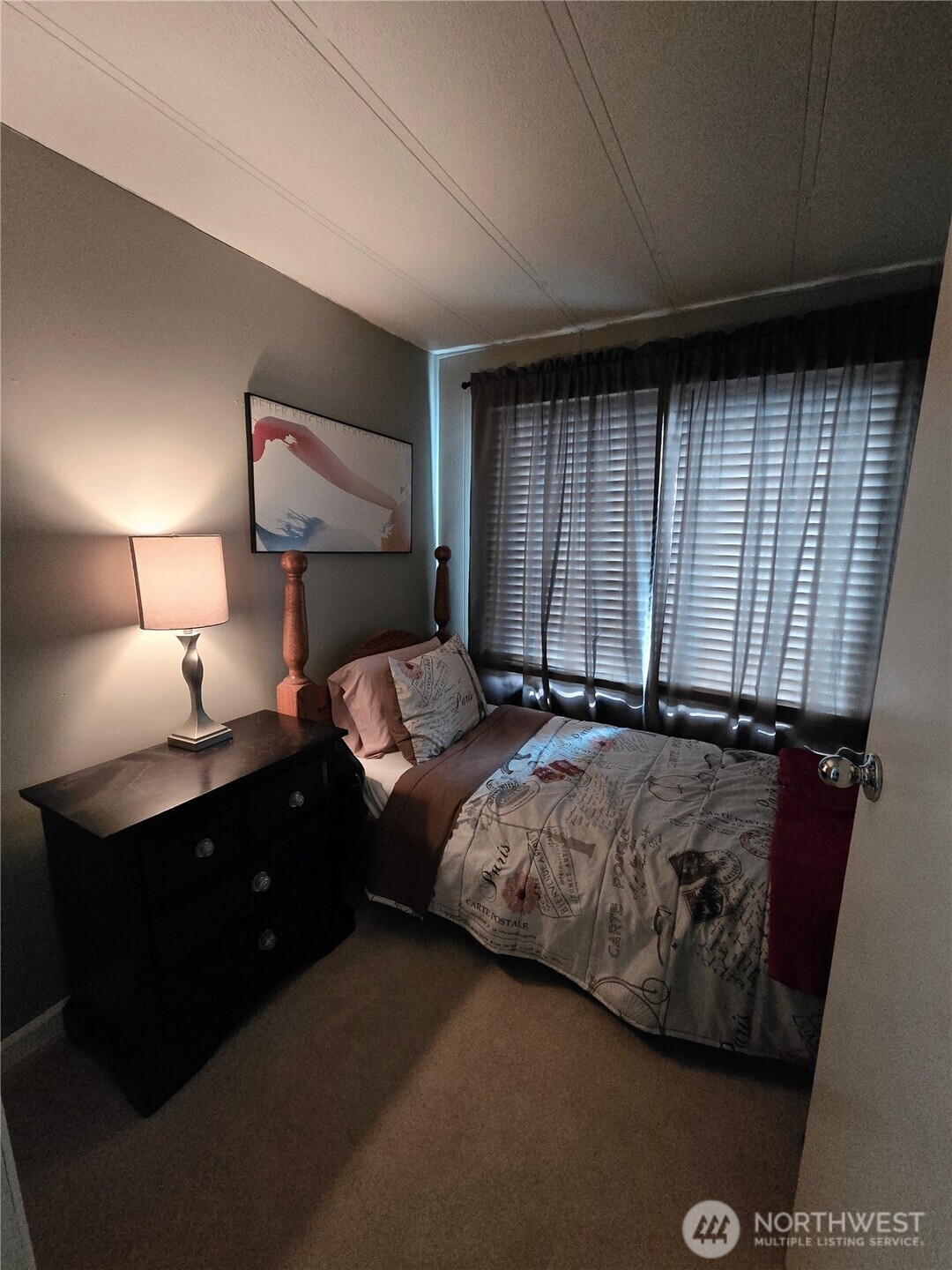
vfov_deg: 106.2
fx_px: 477
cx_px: 476
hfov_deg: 89.9
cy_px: 635
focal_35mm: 13
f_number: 2.2
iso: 1600
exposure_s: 1/60.2
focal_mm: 2.2
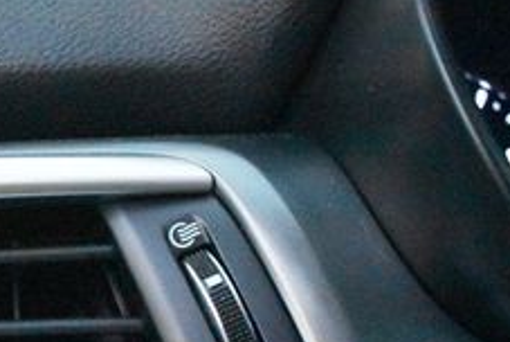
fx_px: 1078
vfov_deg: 16.9
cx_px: 58
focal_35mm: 76
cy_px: 458
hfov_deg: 25.8
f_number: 3.5
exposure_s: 1/125
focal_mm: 18
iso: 11400
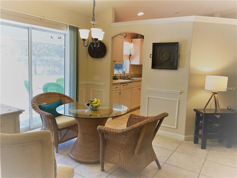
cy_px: 89
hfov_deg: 63.4
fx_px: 192
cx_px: 118
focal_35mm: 28
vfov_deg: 49.7
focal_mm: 3.99
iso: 25
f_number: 1.8
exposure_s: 1/30
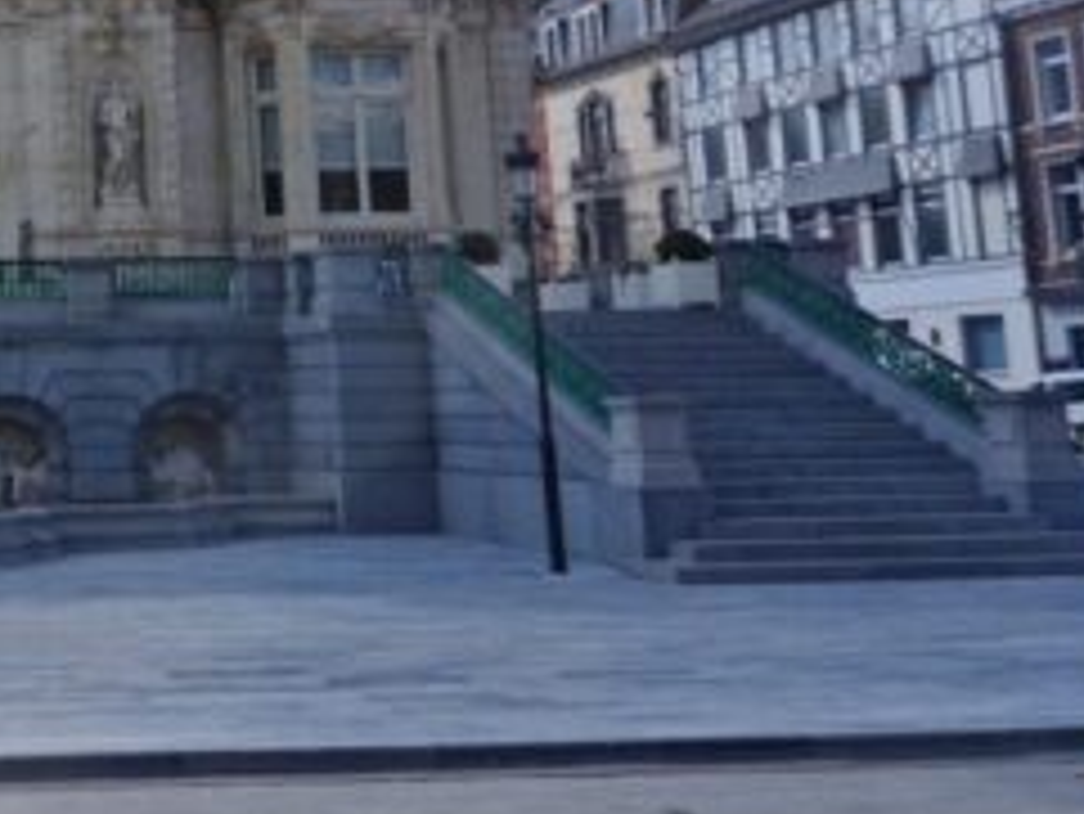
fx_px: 1942
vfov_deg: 23.1
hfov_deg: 27.6
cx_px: -198
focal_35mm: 62
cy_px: 99
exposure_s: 1/2500
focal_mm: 5.4
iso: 50
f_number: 1.8
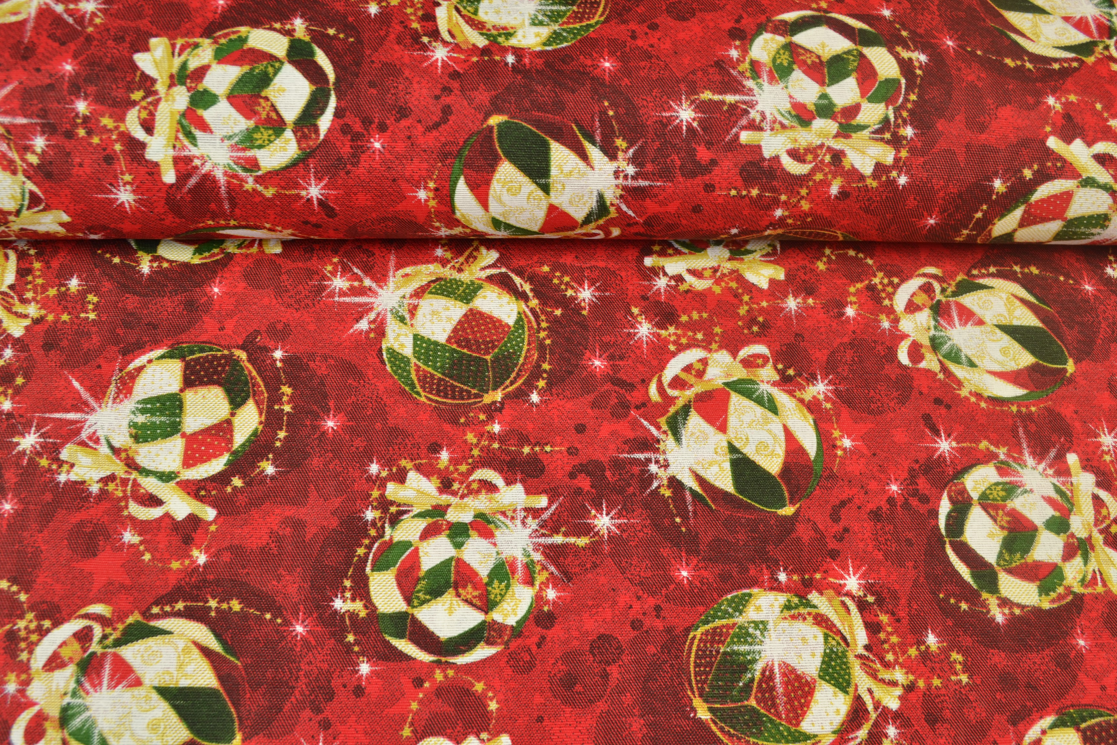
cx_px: 558
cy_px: 372
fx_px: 1024
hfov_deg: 57.2
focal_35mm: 33
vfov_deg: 40.0
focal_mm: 22
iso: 100
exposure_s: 1/13
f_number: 8
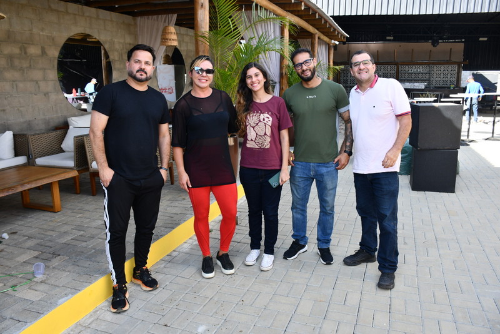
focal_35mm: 27
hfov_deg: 67.4
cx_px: 250
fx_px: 375
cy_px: 167
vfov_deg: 48.0
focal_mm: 18
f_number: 5.6
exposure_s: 1/250
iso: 320
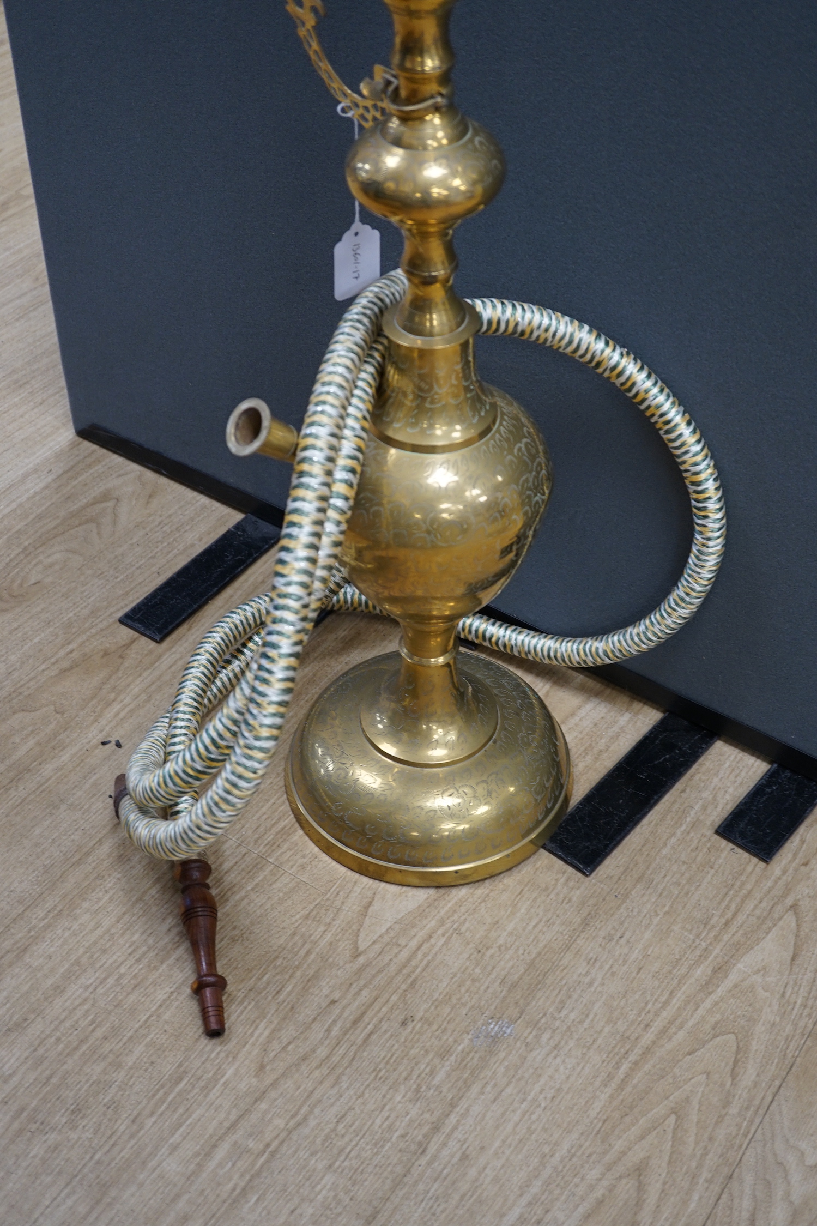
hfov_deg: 29.9
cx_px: 408
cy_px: 613
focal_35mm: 45
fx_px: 1532
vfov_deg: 43.6
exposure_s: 1/60
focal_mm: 30
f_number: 3.5
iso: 400
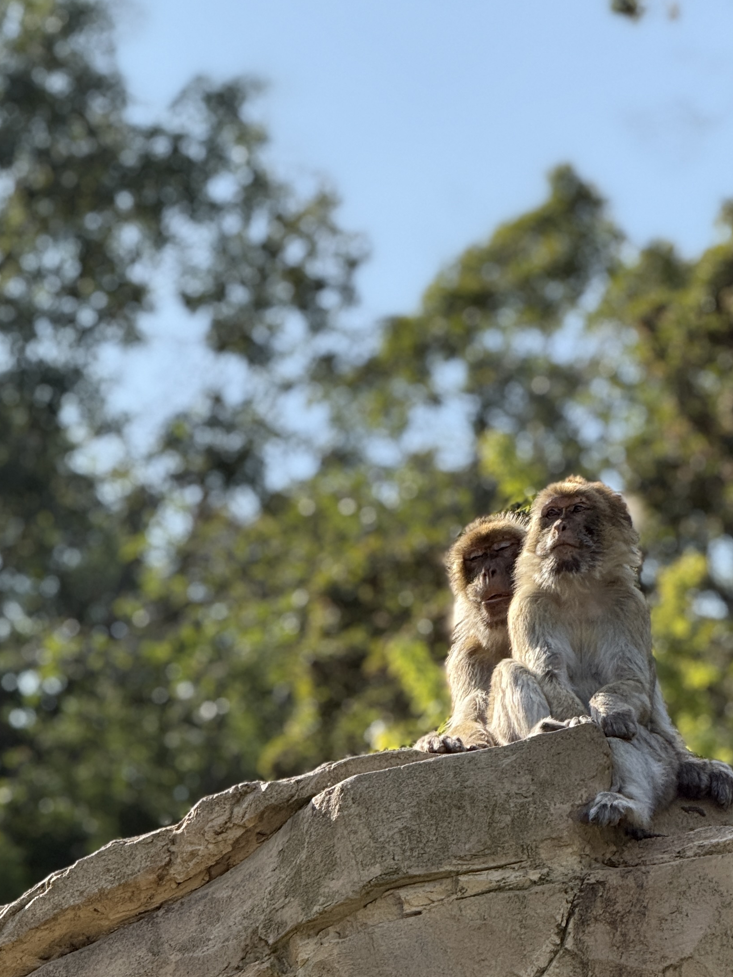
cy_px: 424
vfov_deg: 9.0
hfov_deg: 6.7
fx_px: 6239
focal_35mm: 221
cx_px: 283
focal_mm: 15.66
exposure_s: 1/840
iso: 64
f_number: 2.8
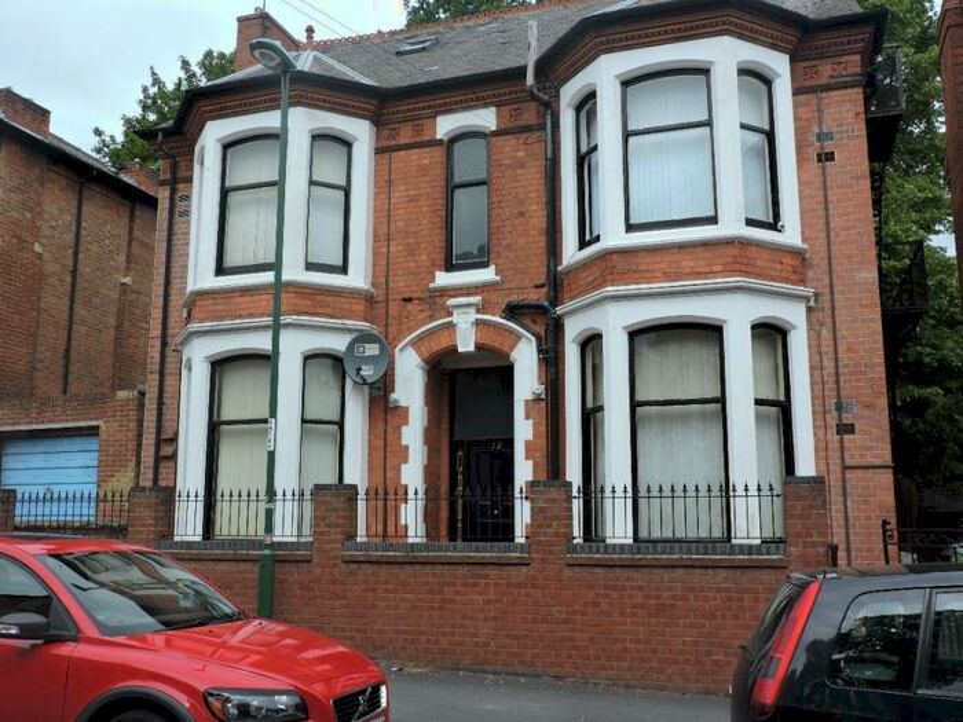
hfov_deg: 55.4
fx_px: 918
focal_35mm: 33
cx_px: 482
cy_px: 361
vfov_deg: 42.9
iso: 100
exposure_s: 1/800
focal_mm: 5.9
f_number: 3.2
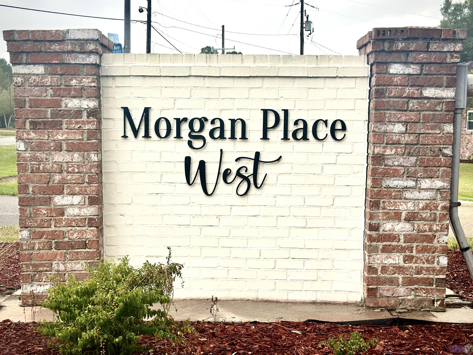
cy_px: 178
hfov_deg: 39.7
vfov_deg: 30.3
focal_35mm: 48
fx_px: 656
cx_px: 236
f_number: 1.78
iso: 80
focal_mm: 6.86
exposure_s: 1/659
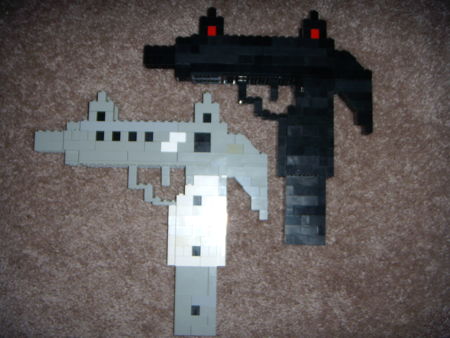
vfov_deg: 37.7
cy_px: 169
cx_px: 225
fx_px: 494
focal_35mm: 38
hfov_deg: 49.0
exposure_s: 1/60.2
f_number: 3.5
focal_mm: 6.4
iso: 64
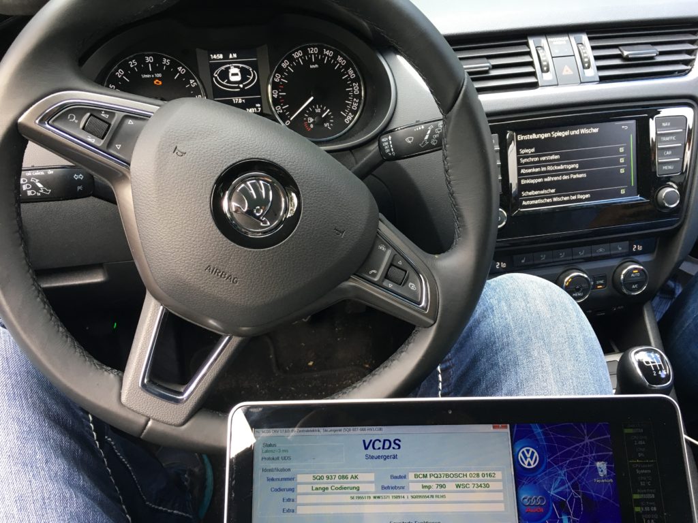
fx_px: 585
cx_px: 349
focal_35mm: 29
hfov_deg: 61.7
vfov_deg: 48.2
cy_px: 262
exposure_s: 1/33
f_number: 2.2
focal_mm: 4.15
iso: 50
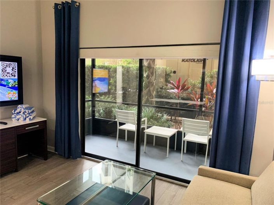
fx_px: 206
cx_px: 137
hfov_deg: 67.3
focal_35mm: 26
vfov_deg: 53.0
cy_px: 102
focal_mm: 4.25
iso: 320
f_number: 1.8
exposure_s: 1/60
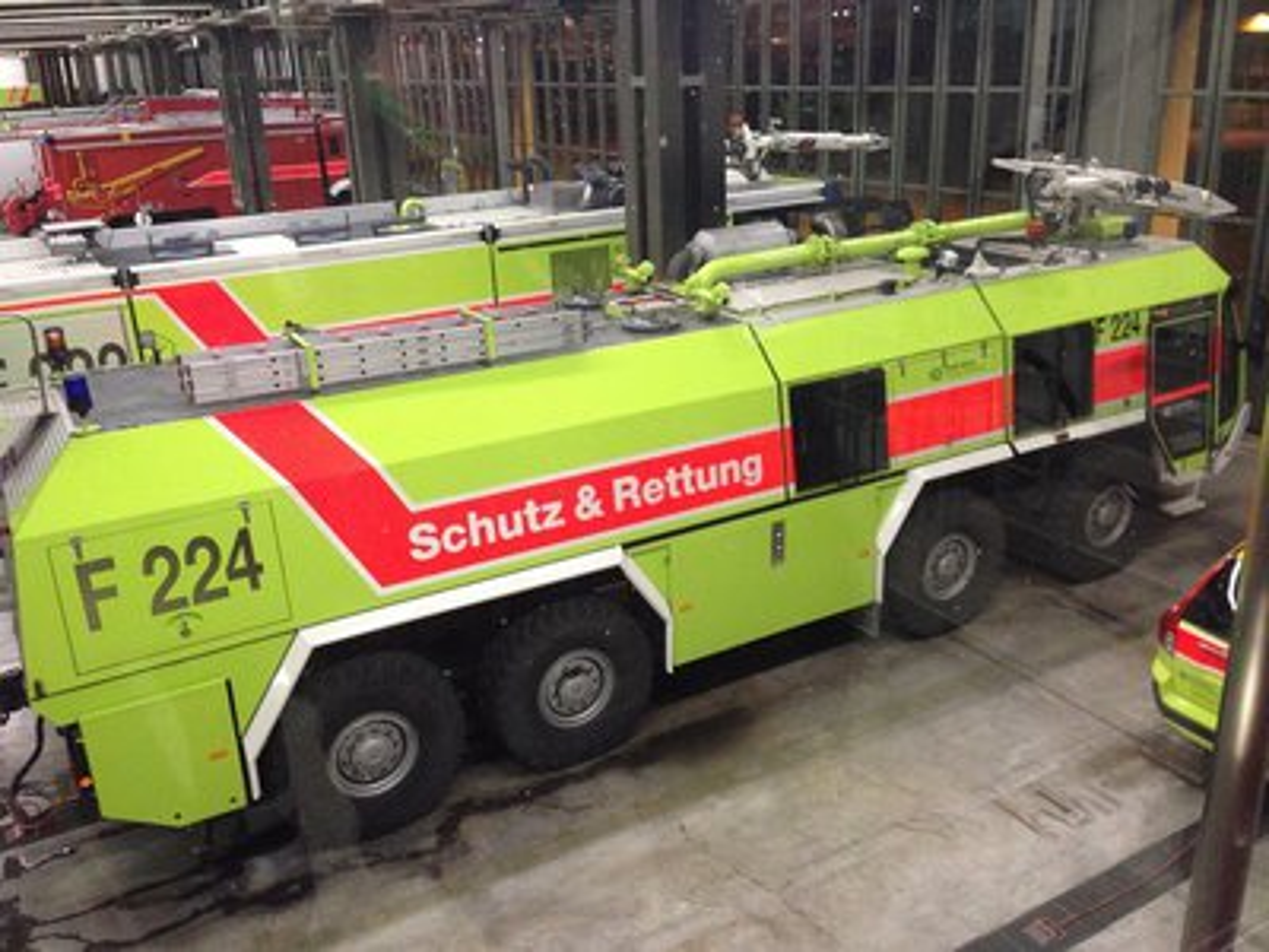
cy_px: 476
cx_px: 634
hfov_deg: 55.4
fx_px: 1210
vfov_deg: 42.9
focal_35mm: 33
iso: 320
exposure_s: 1/20
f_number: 2.4
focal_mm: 4.13
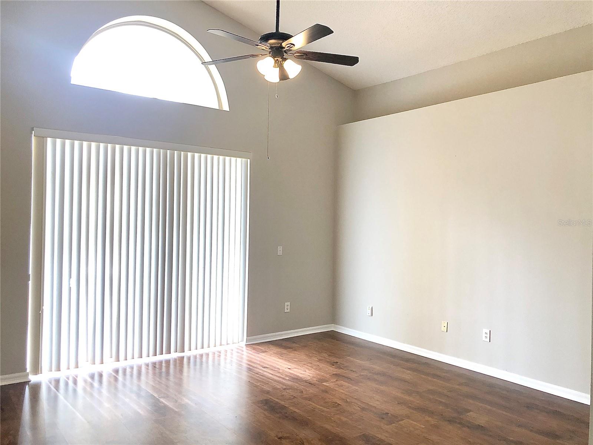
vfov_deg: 49.7
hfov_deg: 63.4
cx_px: 296
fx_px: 480
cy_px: 222
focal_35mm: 28
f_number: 1.8
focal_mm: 3.99
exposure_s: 1/30
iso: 25
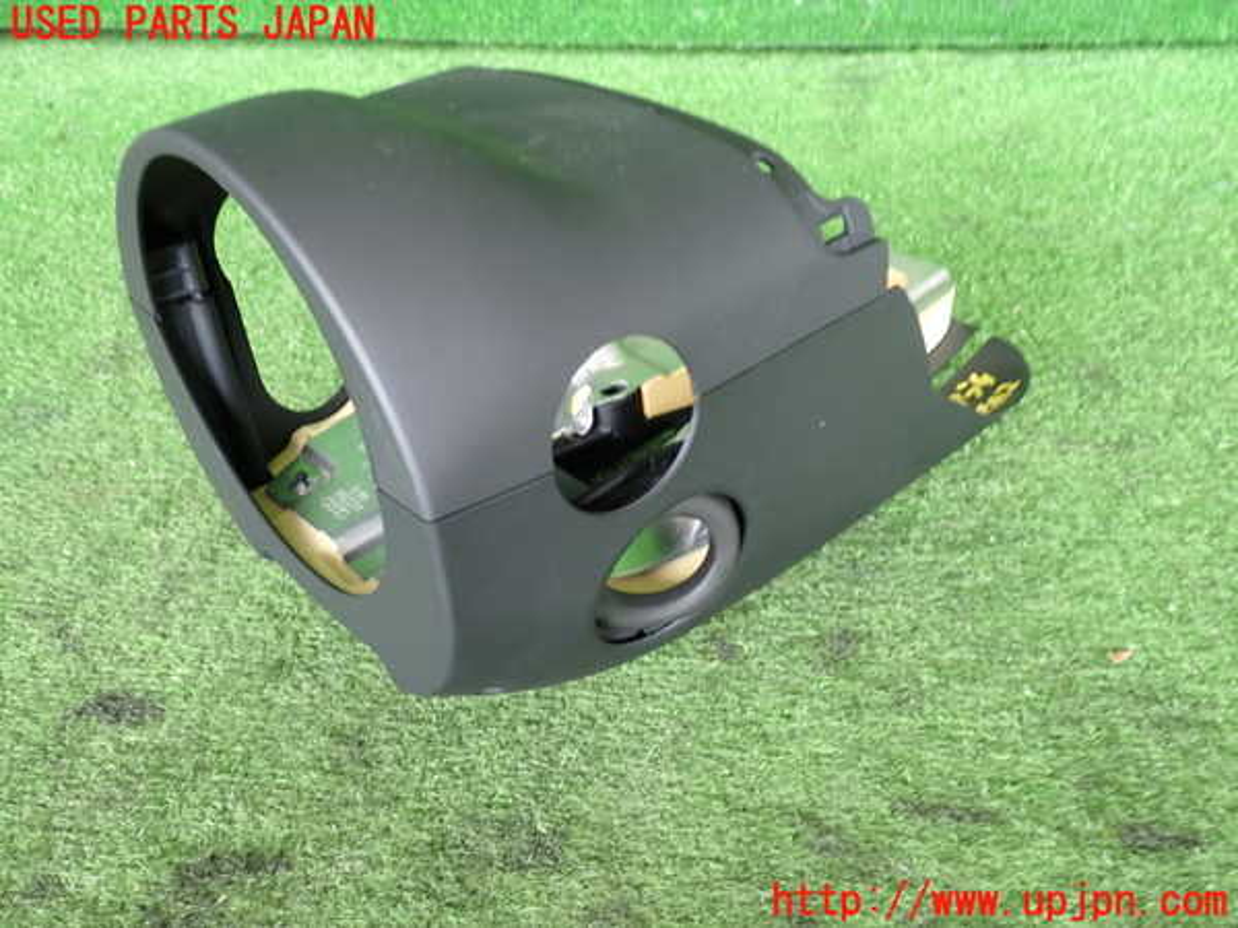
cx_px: 619
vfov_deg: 44.2
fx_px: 1144
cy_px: 464
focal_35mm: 32
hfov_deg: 56.8
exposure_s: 1/40
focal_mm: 5.79
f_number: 2.4
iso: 200
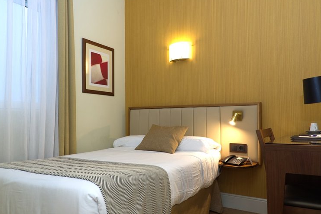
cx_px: 162
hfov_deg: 66.3
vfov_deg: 47.1
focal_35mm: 28
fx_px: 246
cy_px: 111
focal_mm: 17
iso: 200
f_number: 4
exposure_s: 1/60
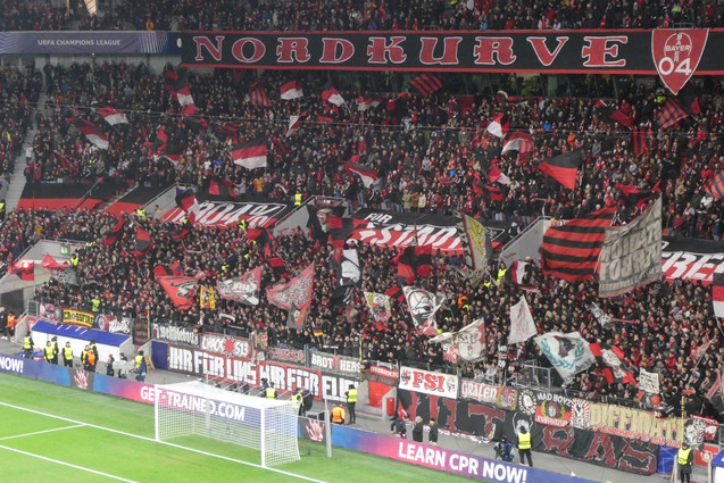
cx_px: 361
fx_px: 1891
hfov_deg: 21.7
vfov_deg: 14.6
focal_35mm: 94
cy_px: 258
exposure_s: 1/80
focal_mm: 16.1
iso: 1000
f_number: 4.9
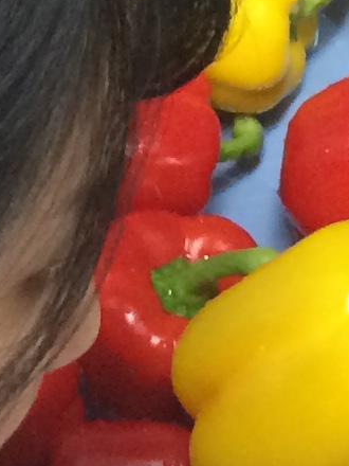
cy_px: -601
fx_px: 2890
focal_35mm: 215
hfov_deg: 6.9
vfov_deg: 8.5
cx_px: 390
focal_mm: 4.15
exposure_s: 1/30
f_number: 2.2
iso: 160
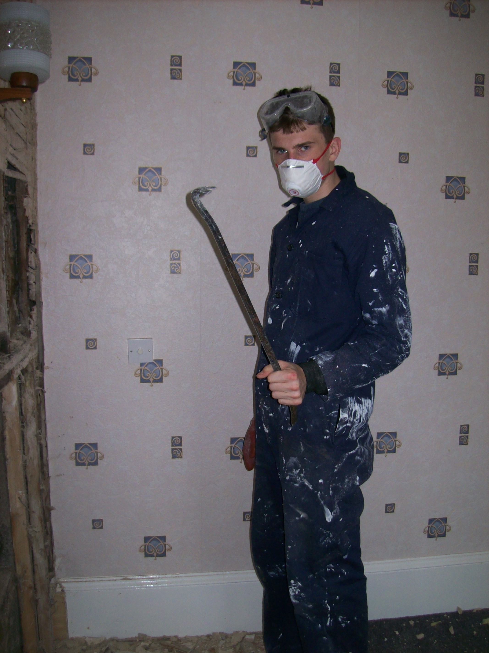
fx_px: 678
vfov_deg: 51.4
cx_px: 244
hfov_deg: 39.6
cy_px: 326
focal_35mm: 36
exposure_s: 1/64
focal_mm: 6
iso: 80
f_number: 2.7
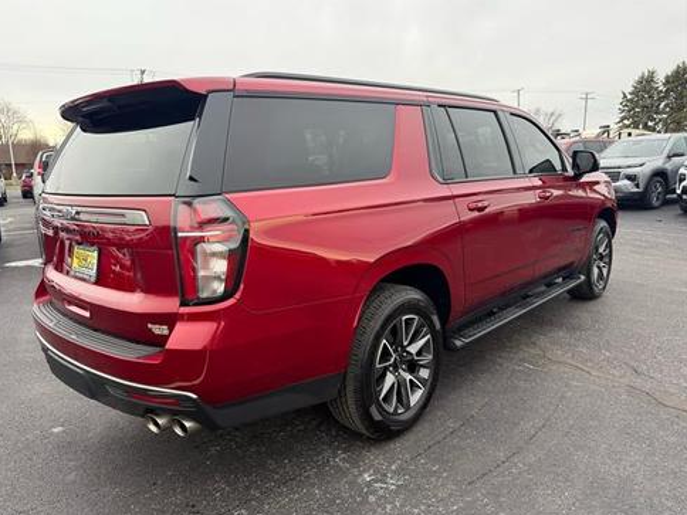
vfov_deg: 54.9
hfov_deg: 69.4
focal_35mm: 25
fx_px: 496
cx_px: 332
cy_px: 255
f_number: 1.78
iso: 100
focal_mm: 6.76
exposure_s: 1/314
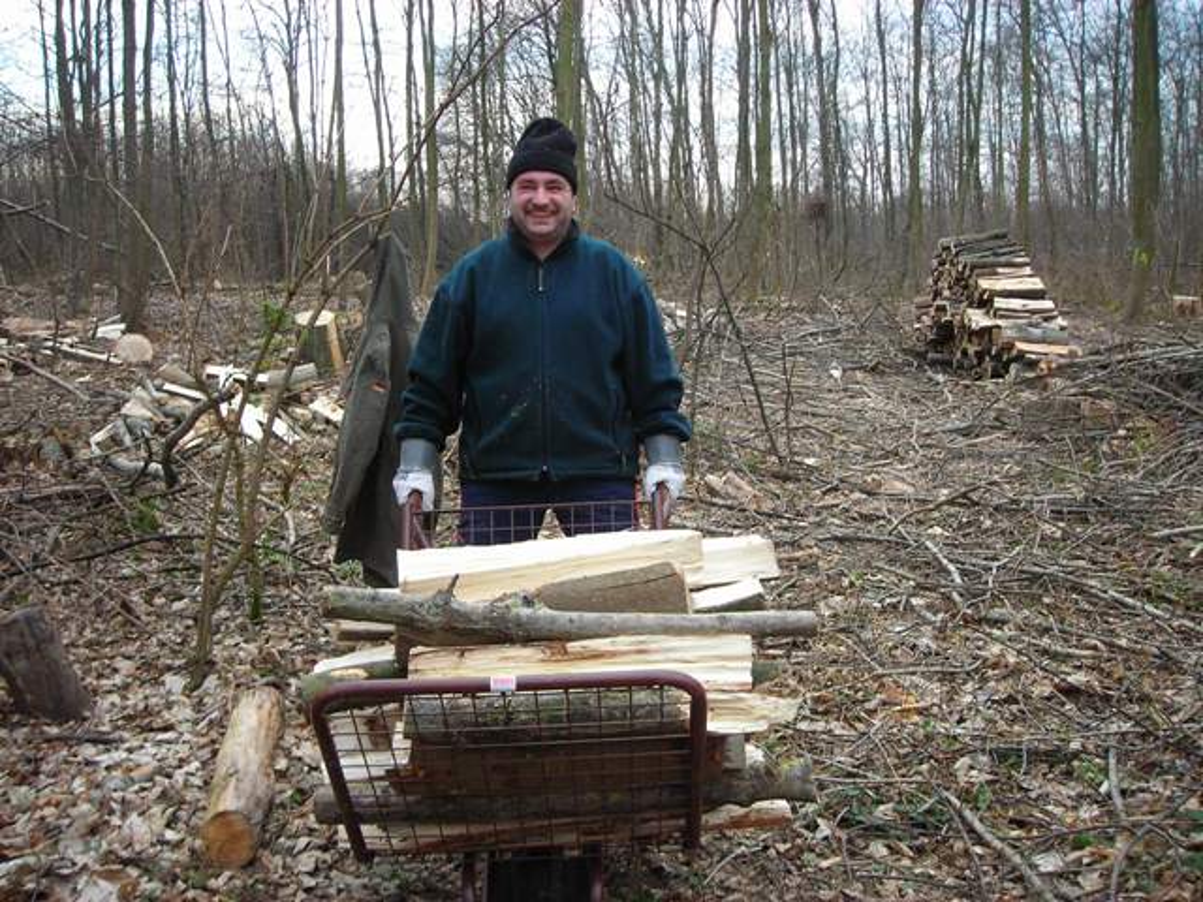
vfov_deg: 37.7
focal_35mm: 38
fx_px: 1321
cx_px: 602
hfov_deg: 49.0
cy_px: 451
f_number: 3.2
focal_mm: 6.3
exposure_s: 1/117
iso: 100
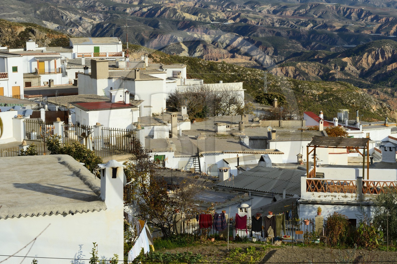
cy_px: 132
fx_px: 1234
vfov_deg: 12.2
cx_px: 198
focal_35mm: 112
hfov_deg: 18.3
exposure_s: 1/160
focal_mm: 112
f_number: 16
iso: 200
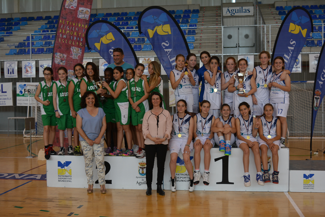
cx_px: 162
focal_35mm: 42
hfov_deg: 46.4
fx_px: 379
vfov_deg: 31.9
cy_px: 108
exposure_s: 1/125
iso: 400
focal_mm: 28
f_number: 5.6
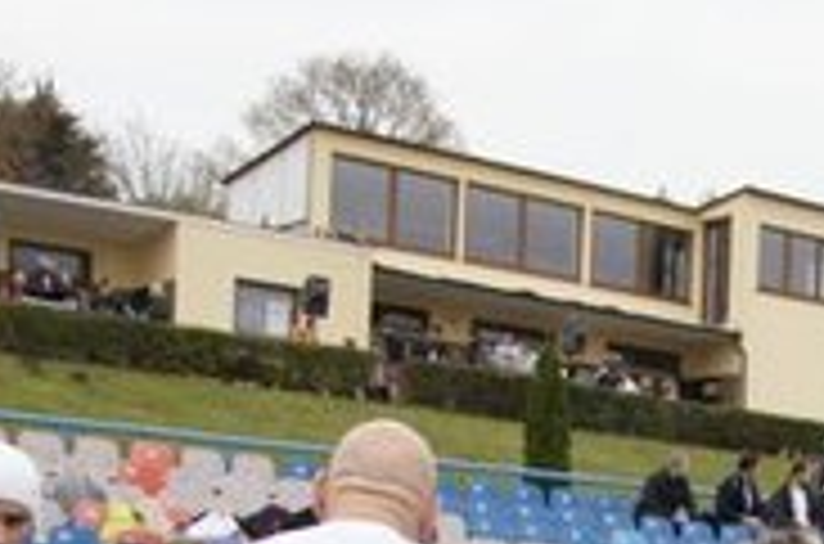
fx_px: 2072
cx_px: 874
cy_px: 922
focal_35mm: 91
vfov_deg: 13.7
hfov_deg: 21.5
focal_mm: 17
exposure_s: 1/400
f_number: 9
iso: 1600
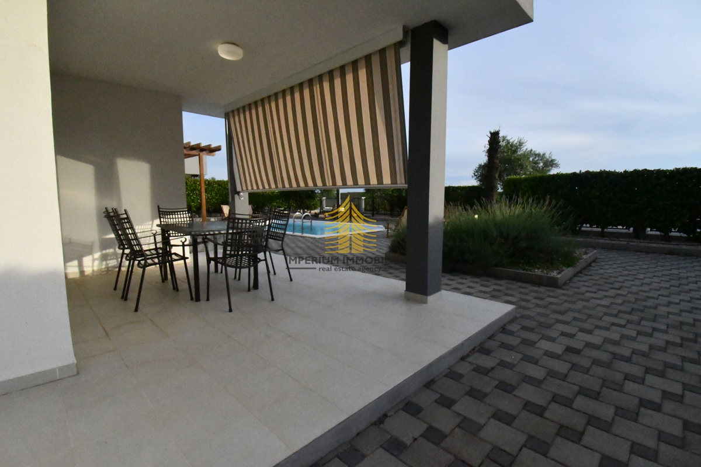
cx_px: 350
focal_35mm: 16
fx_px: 312
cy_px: 234
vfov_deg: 73.7
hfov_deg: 96.7
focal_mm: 11
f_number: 25
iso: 16000
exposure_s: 1/2500
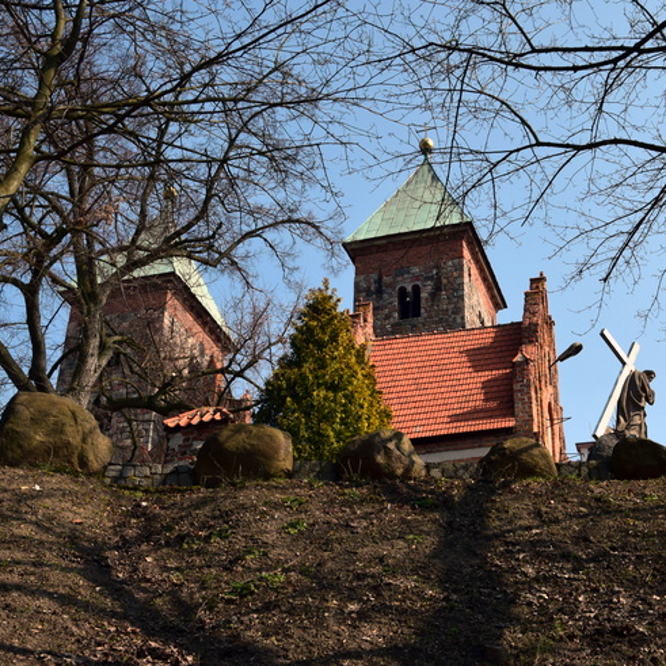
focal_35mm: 54
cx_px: 446
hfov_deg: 31.4
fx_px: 1175
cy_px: 320
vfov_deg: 31.6
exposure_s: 1/500
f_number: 11
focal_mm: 26
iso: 400
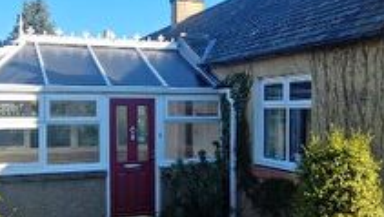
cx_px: 213
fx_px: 479
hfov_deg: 43.6
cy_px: 116
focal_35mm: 47
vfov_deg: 25.5
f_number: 2.2
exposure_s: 1/1040
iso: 50
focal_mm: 2.2
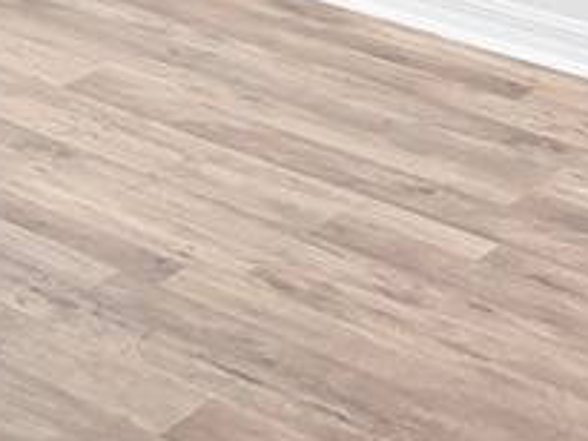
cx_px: -591
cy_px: -444
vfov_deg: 11.2
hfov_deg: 13.9
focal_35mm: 120
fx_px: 2040
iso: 200
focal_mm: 6.76
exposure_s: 1/142
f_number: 1.78
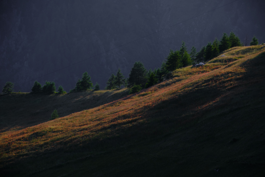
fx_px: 2208
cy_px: 88
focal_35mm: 300
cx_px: 132
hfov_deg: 6.9
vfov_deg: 4.6
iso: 200
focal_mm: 200
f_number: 8
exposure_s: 1/170
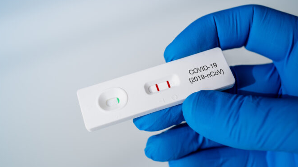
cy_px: 81
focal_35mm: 43
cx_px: 150
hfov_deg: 47.4
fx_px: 340
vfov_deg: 27.7
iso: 250
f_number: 4.5
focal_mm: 40
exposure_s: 1/250
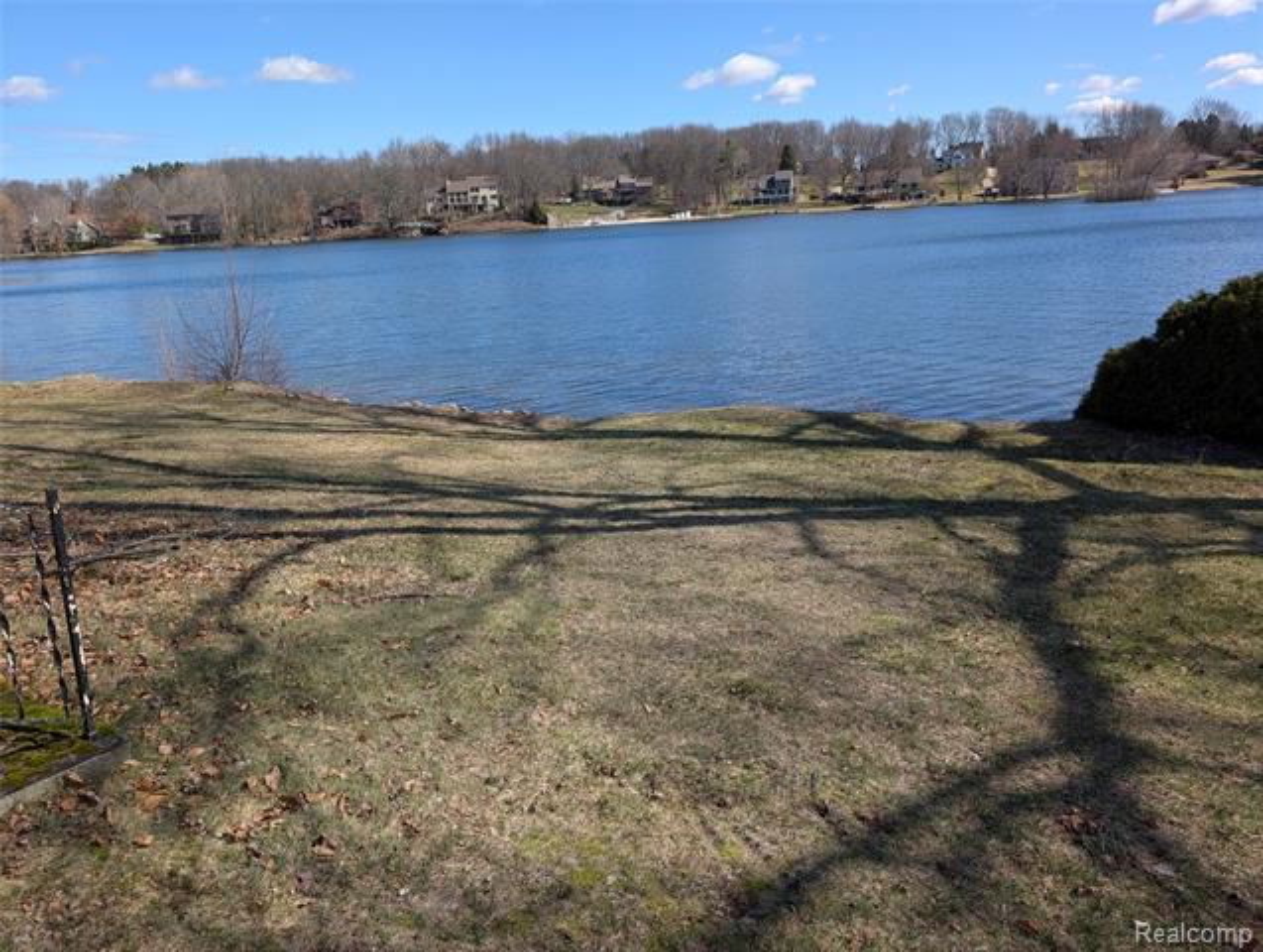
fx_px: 877
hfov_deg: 71.5
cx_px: 632
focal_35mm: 24
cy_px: 476
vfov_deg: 57.0
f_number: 1.68
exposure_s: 1/912
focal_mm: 6.9
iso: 21
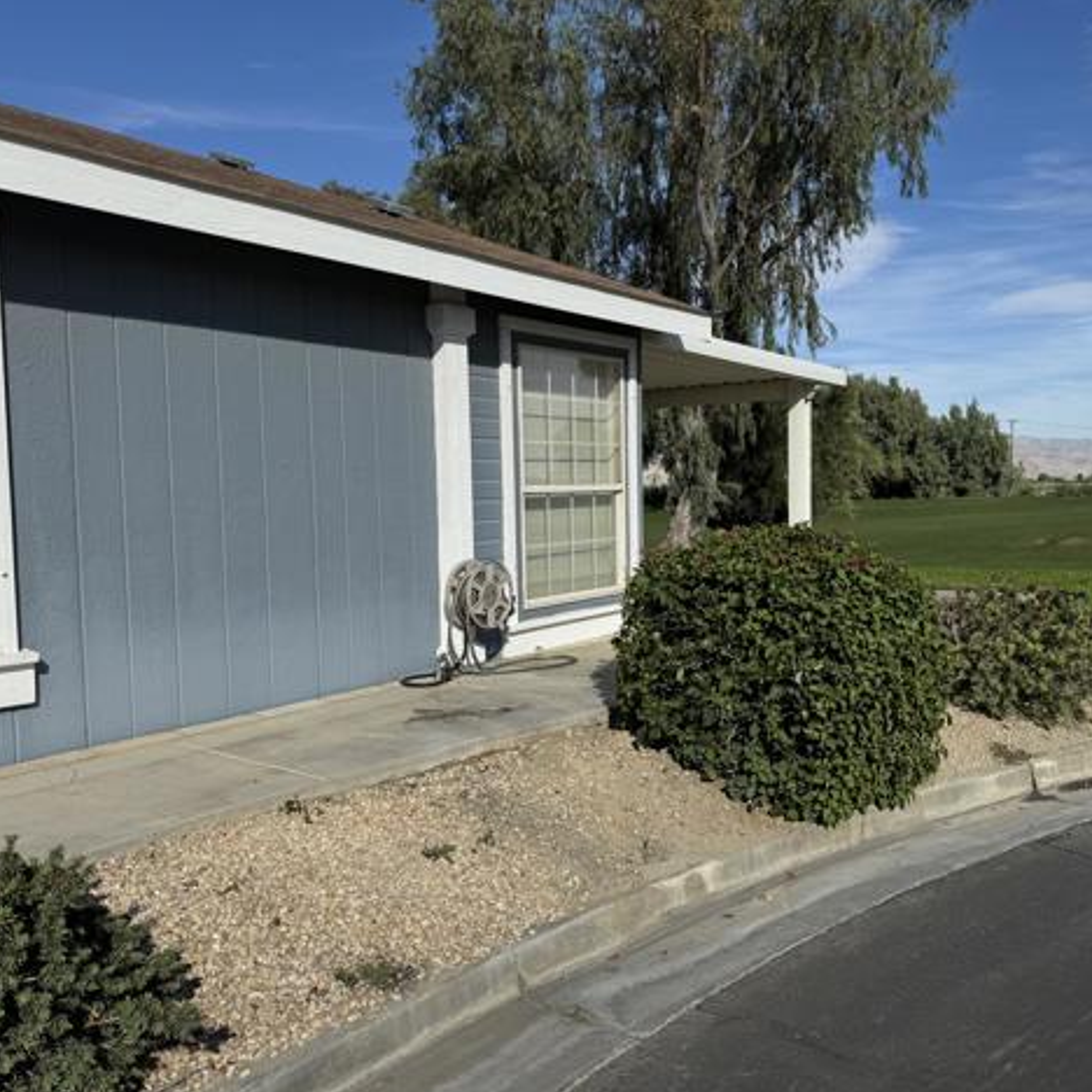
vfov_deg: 55.6
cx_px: 649
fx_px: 1035
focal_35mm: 29
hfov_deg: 55.3
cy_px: 553
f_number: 1.78
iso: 80
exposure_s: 1/7937
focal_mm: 6.76
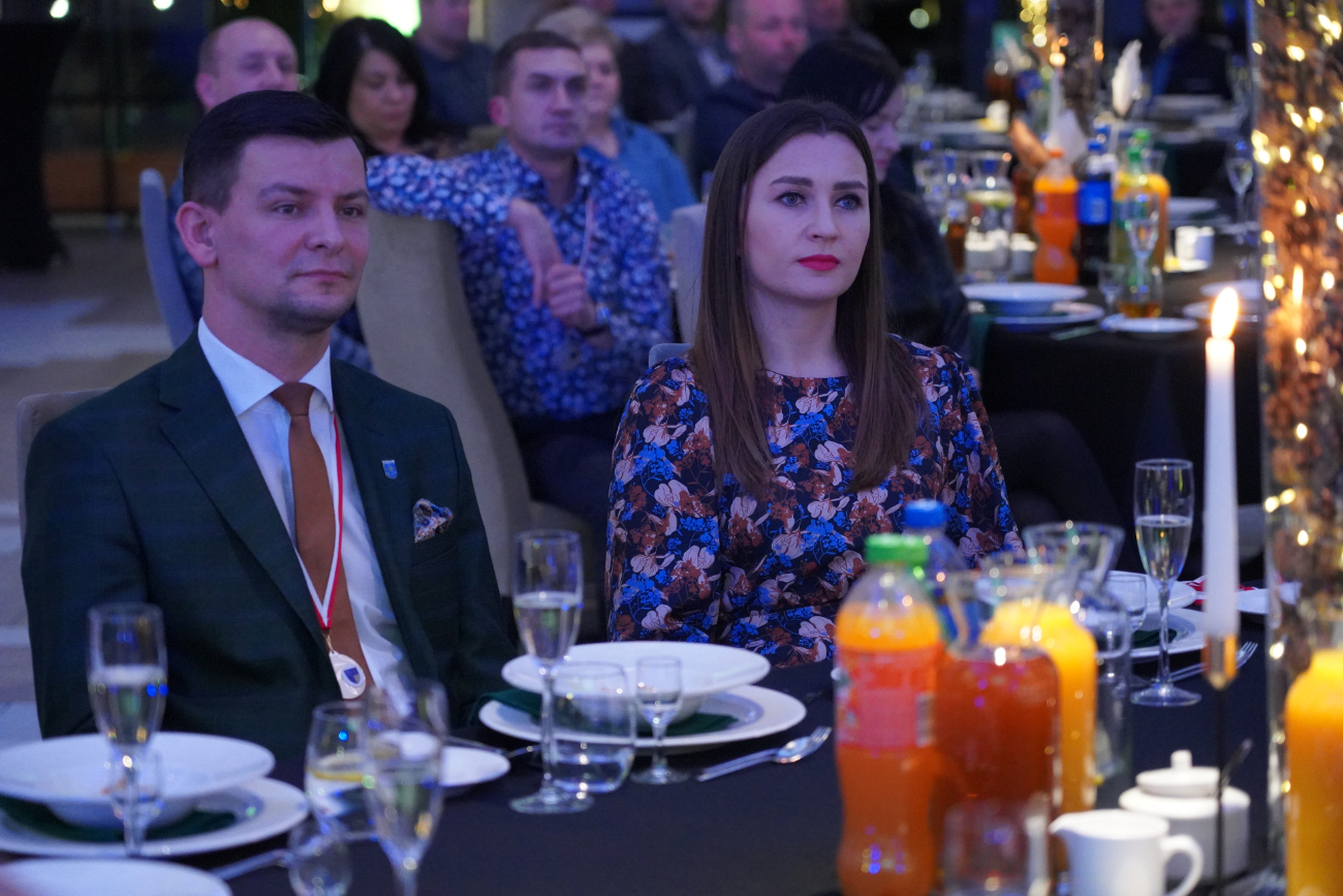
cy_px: 448
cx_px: 672
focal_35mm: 105
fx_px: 3917
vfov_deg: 13.0
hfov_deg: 19.5
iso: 12800
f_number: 4
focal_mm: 105
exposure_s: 1/125
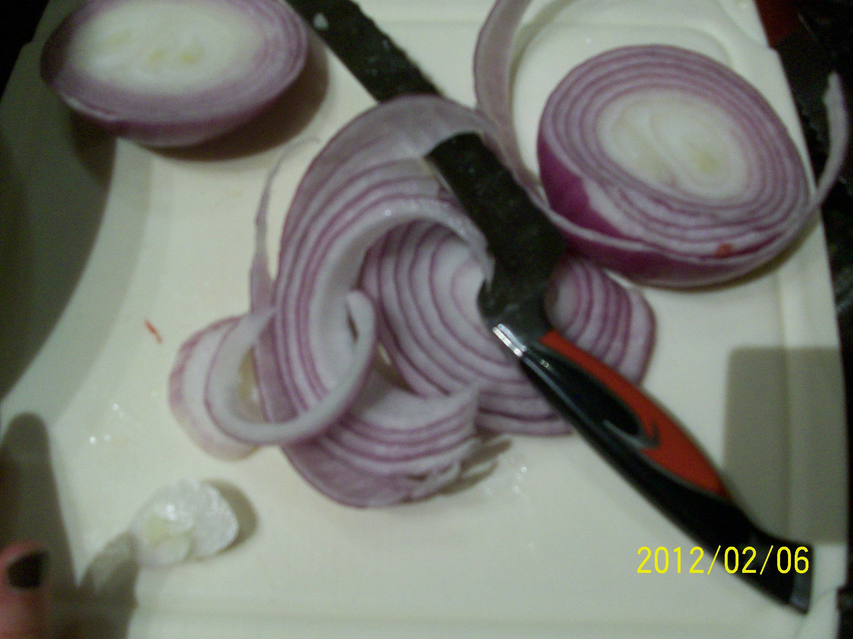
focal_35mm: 34
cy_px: 320
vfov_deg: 41.8
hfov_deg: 54.0
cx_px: 426
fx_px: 838
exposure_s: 1/31.1
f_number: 2.8
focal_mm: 5.7
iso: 160
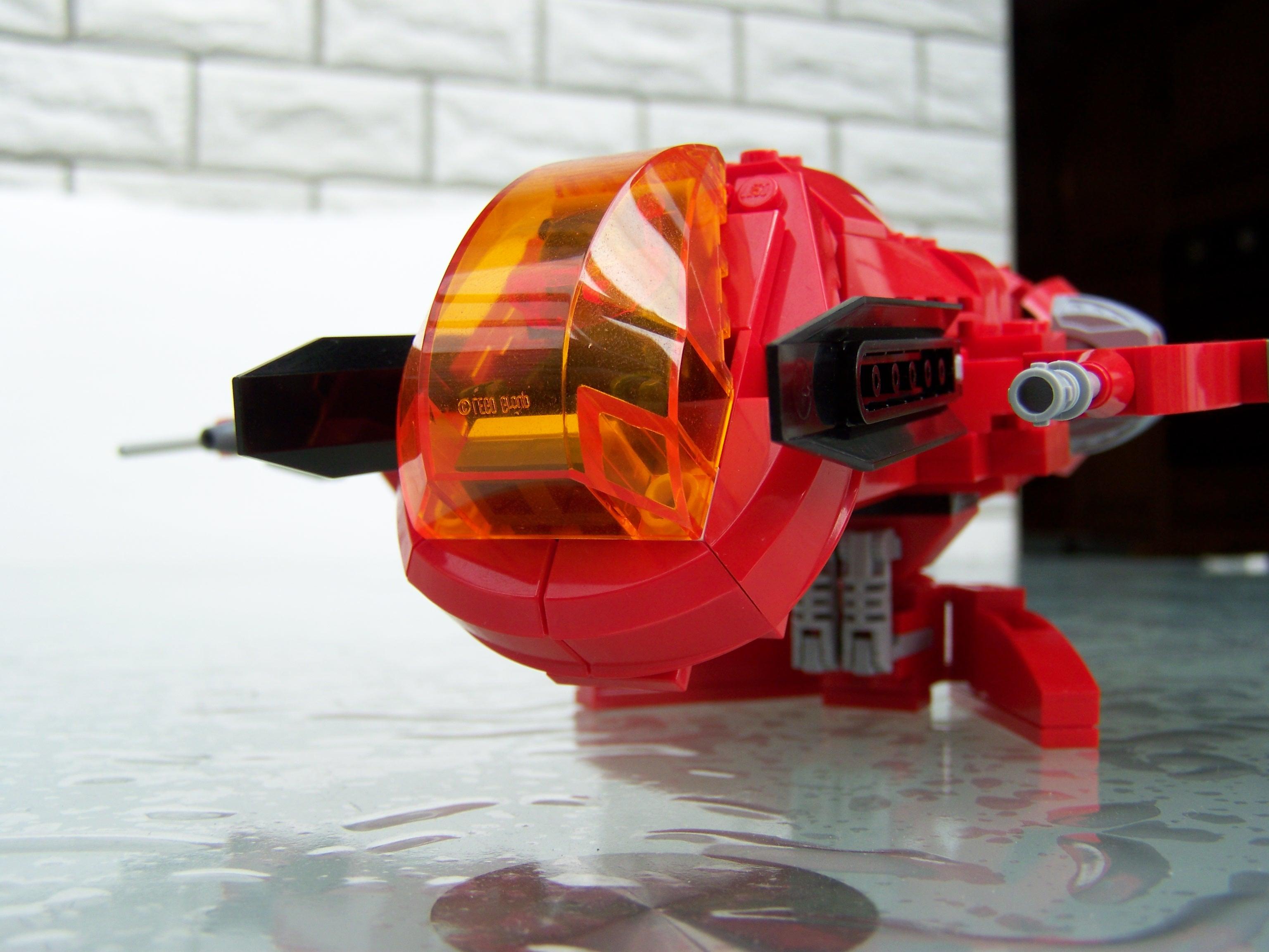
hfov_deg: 49.0
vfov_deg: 37.7
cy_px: 476
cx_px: 634
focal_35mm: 38
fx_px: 1393
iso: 64
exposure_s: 1/250
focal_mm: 6.3
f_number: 2.8
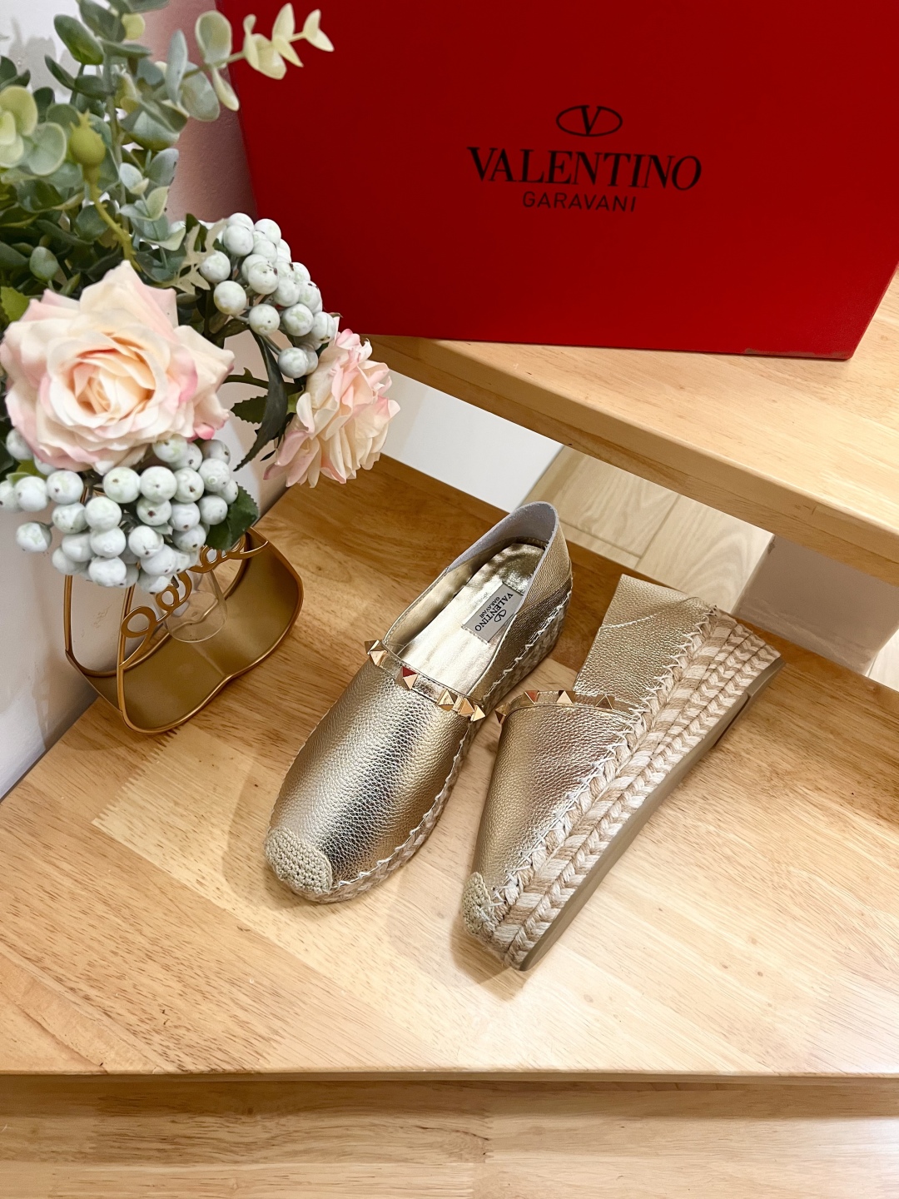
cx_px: 450
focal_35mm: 26
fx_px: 900
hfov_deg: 53.1
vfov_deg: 67.3
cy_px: 600
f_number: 1.5
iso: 250
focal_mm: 5.7
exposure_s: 1/50
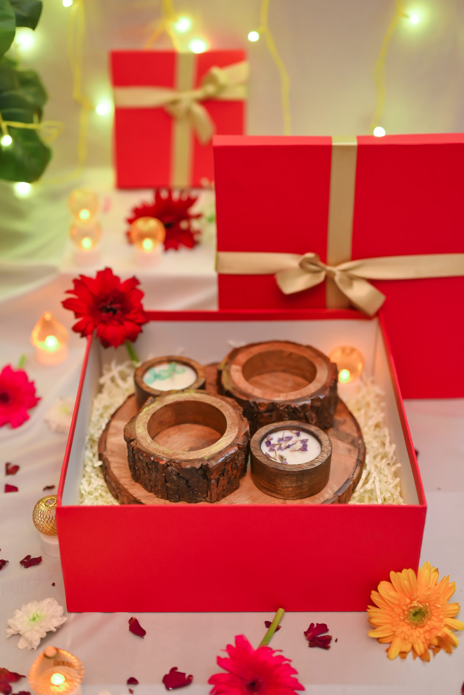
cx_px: 232
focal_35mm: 50
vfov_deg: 39.6
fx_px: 966
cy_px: 348
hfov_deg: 27.0
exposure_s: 1/125
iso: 250
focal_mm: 50
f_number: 2.2
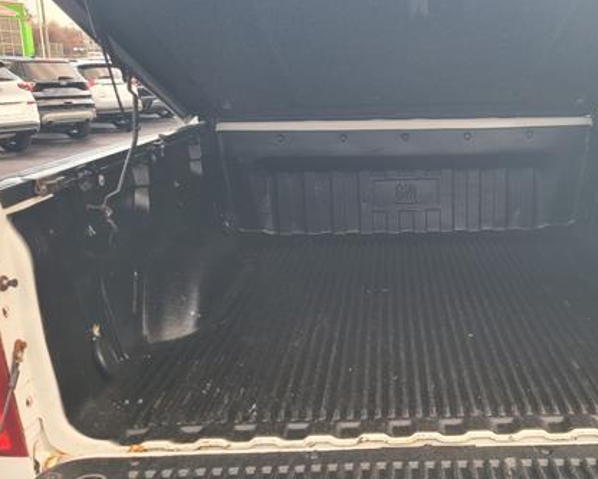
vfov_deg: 38.0
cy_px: 295
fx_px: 690
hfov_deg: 46.0
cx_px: 407
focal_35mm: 39
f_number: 1.8
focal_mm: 5.4
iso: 40
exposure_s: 1/60.2
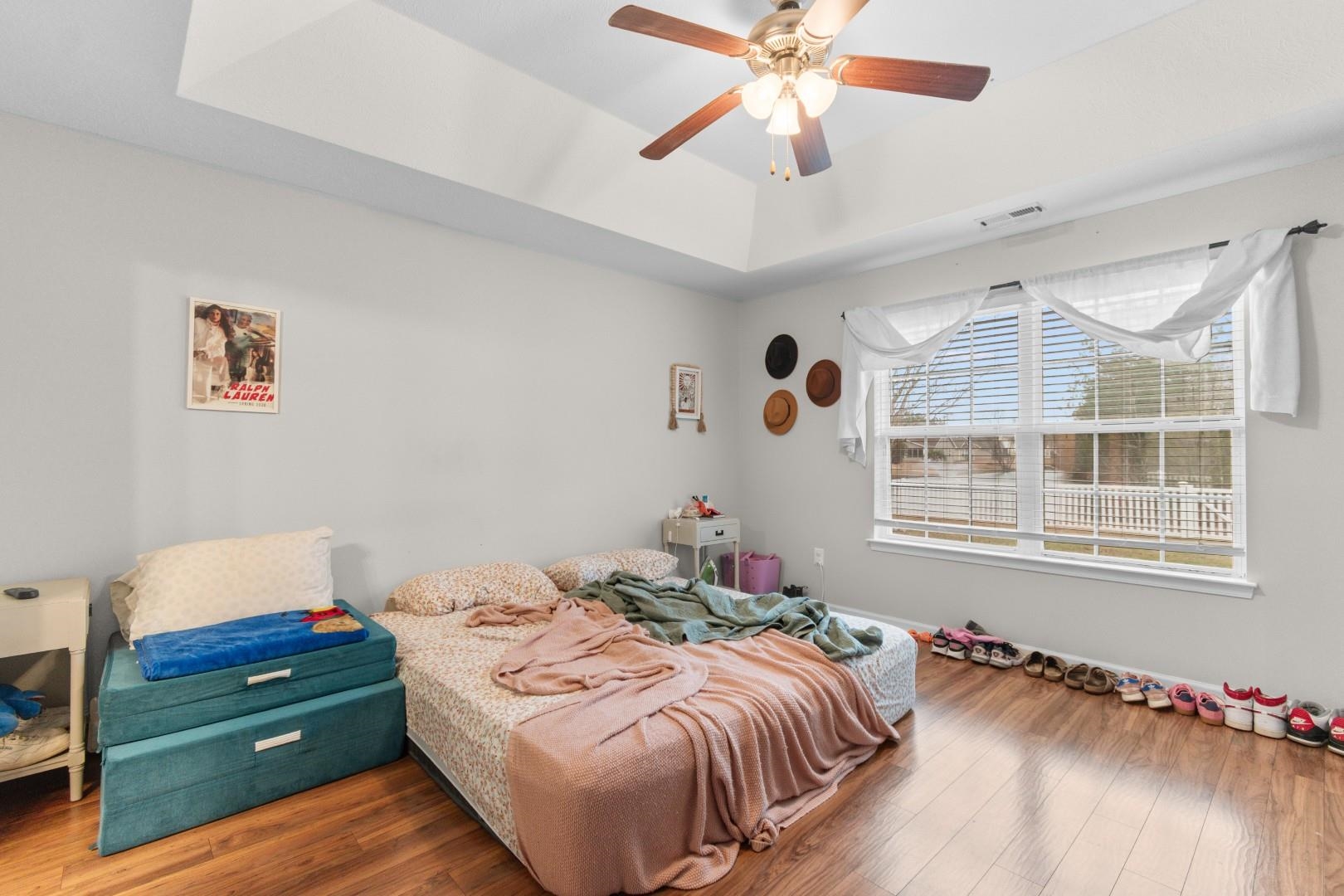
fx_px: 560
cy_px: 448
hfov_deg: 100.4
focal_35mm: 15
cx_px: 672
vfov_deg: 77.3
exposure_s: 2
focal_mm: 10
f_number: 4.5
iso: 100
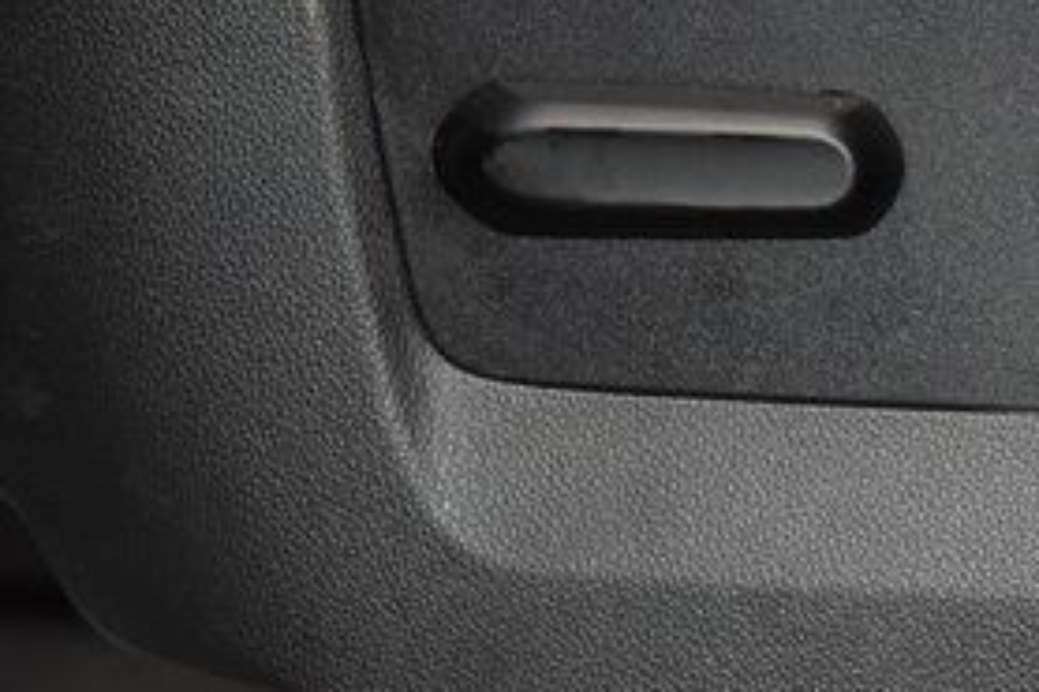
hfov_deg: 8.4
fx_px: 6980
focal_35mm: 242
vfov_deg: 5.7
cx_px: 1166
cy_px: 252
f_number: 4.5
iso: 2200
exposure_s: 1/60
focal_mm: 70
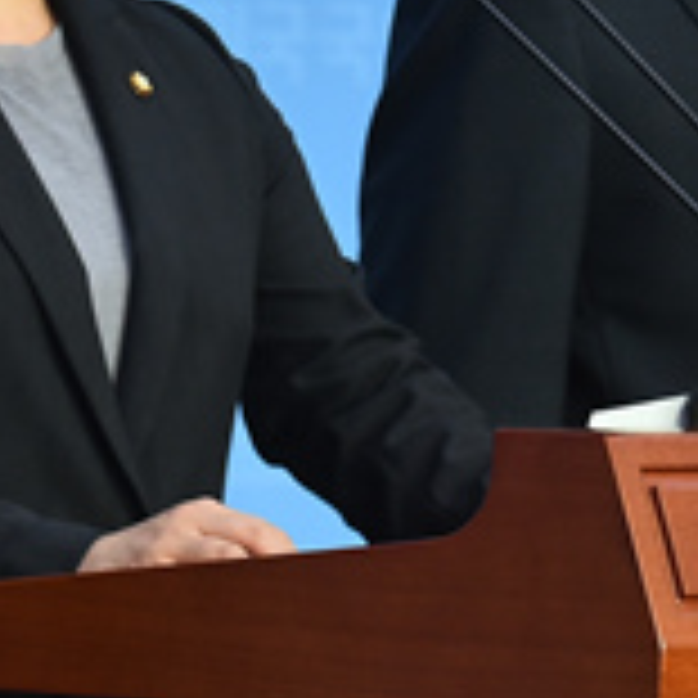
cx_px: 275
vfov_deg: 2.6
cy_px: 131
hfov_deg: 2.6
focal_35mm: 684
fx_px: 15604
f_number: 5.3
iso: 1600
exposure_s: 1/250
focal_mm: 195
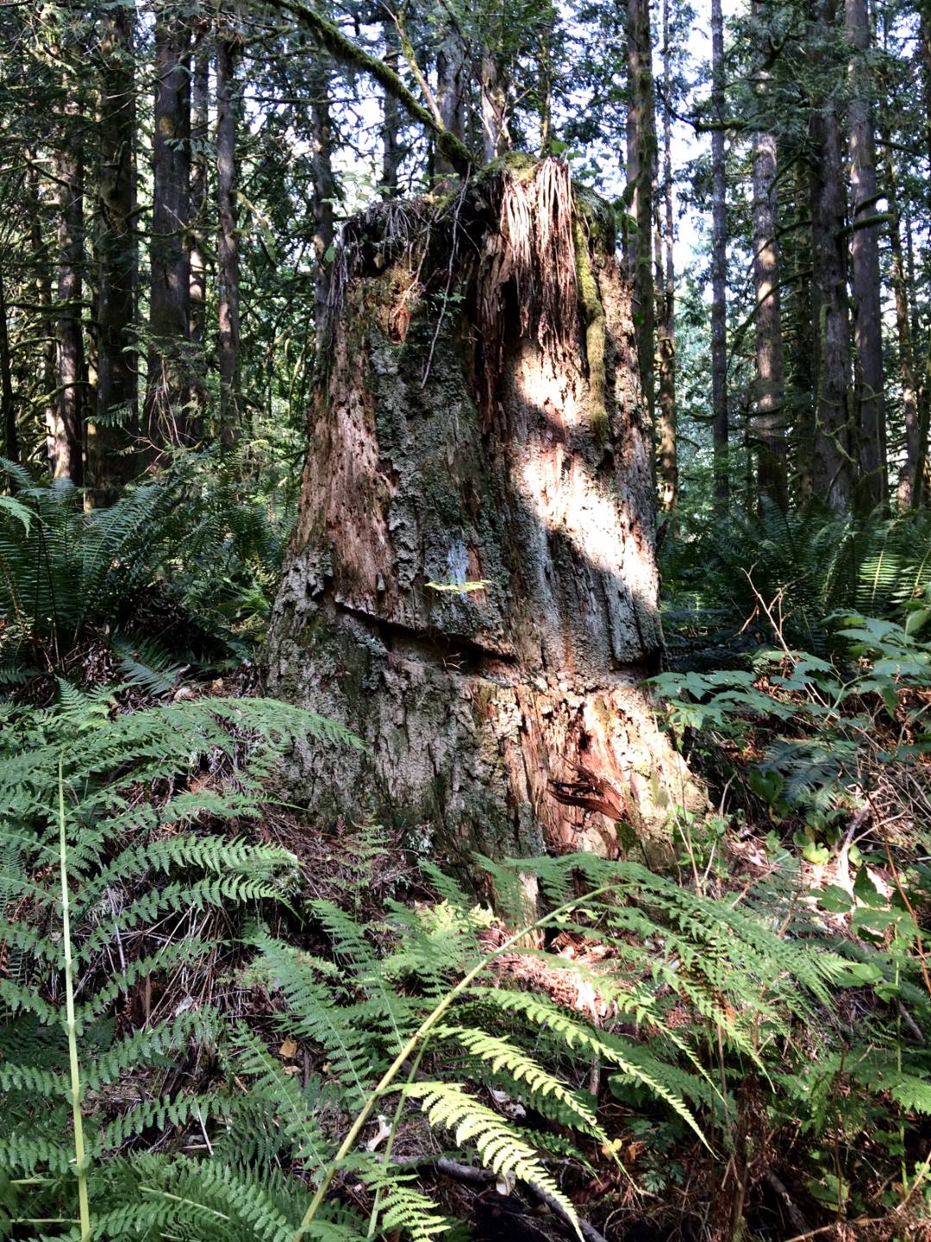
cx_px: 466
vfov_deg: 61.7
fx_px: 1040
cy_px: 621
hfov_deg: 48.2
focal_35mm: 29
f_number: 2.2
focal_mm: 4.15
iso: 50
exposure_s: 1/60
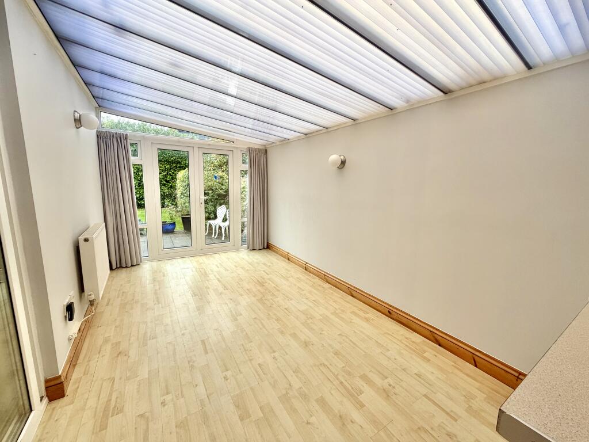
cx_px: 294
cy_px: 221
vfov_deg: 85.7
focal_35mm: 14
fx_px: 238
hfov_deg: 102.1
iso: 125
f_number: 2.2
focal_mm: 2.22
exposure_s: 1/121
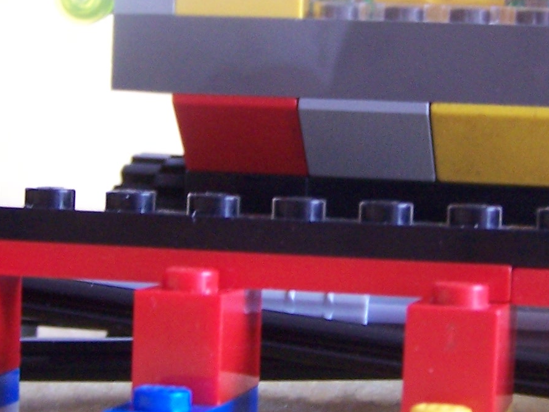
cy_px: 116
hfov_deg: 17.8
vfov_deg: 13.4
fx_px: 1744
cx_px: 358
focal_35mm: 110
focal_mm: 6.3
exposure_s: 1/8
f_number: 2.8
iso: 140
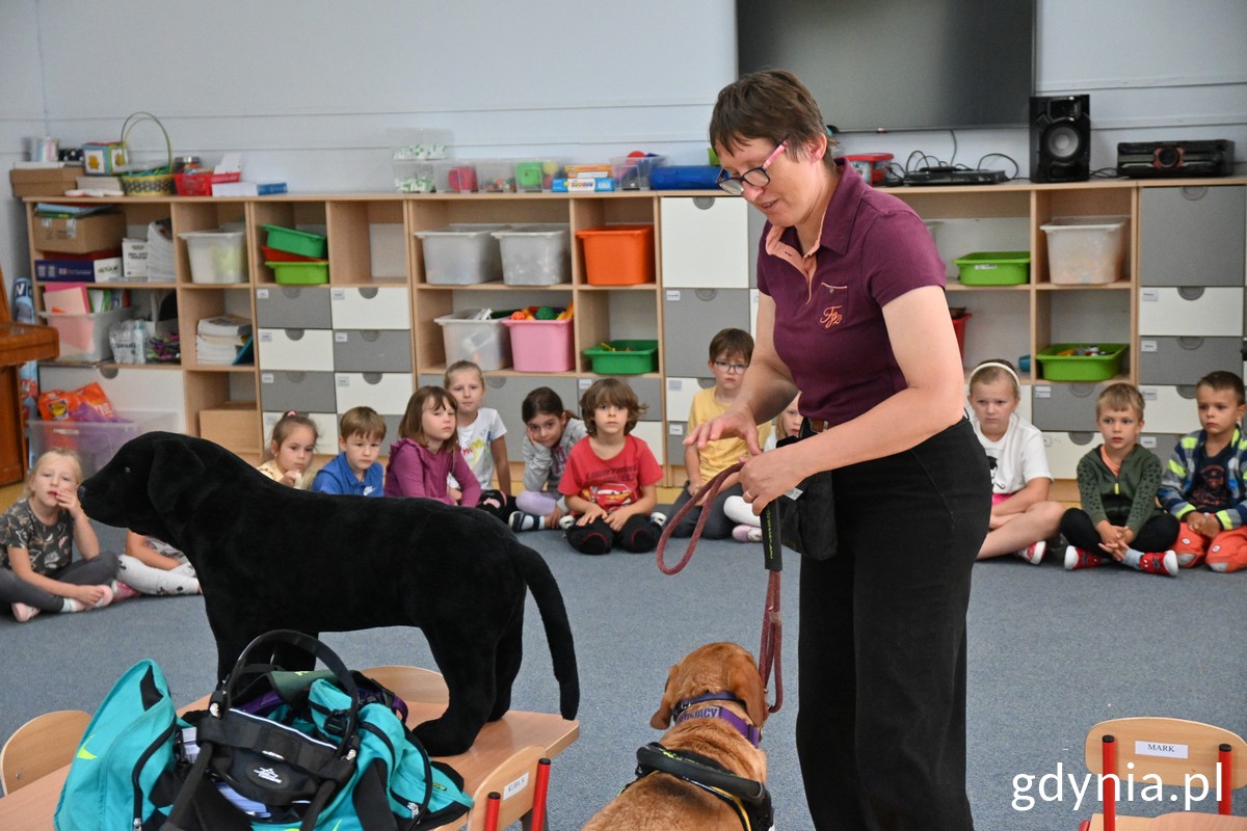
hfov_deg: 33.4
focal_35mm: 60
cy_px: 416
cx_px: 624
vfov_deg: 22.6
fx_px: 2078
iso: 3200
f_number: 3.5
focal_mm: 40
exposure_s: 1/200
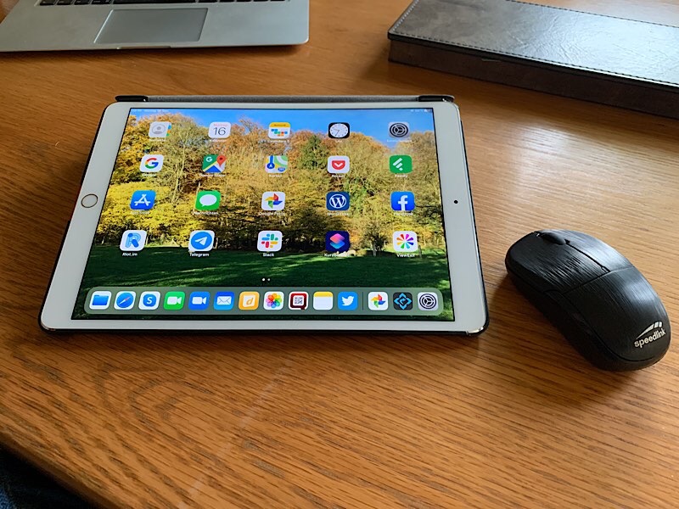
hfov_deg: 67.3
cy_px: 254
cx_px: 340
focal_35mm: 26
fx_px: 510
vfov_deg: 53.1
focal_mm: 4.25
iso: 400
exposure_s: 1/58
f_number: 1.8
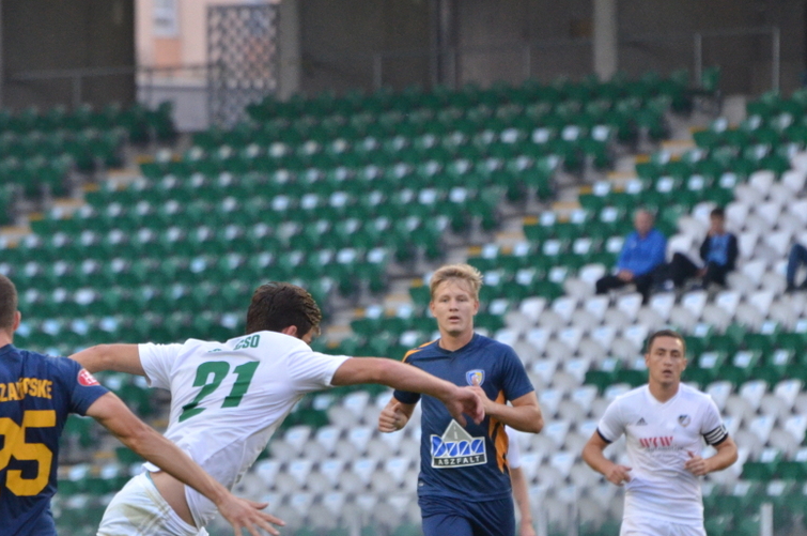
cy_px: 385
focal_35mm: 548
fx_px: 12266
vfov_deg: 2.5
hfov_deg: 3.8
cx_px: 383
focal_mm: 230
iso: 1600
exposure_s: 1/640
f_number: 5.3
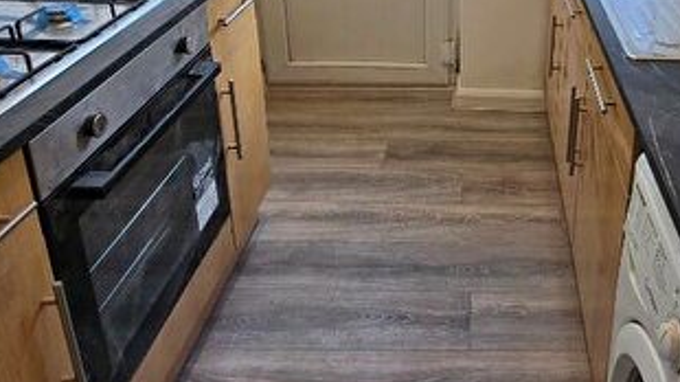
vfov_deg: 33.5
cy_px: -1
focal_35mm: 32
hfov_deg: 57.9
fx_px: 577
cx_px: 511
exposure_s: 1/100
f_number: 2.2
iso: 64
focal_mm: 2.2
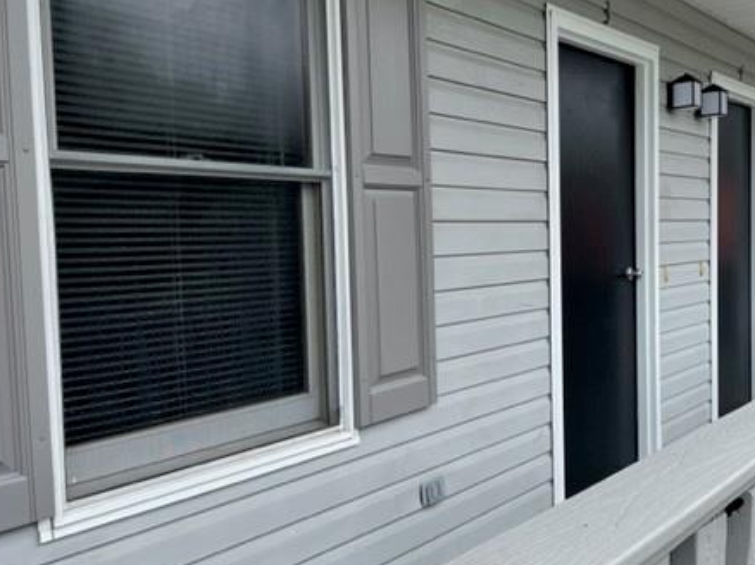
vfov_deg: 37.7
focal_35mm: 38
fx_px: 828
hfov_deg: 48.5
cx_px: 477
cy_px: 301
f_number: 1.6
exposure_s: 1/690
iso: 32
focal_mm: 4.2
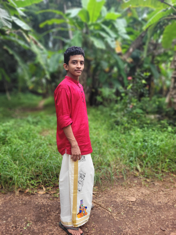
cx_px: 88
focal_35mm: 26
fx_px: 176
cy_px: 118
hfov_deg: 53.1
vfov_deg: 67.3
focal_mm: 5.4
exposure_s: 1/235
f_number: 1.8
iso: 40
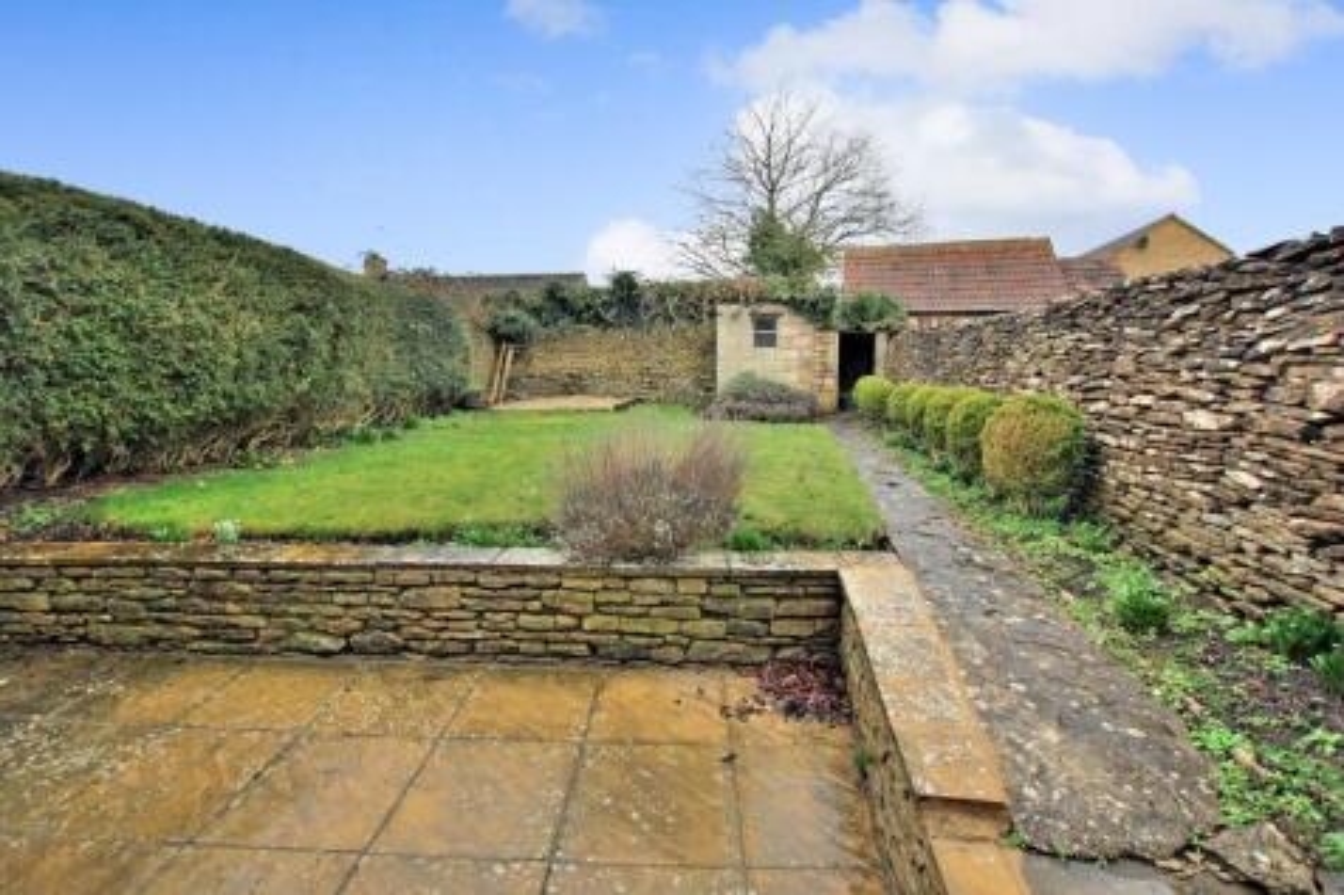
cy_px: 448
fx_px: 560
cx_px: 672
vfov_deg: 77.3
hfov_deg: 100.4
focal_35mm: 15
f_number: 4.5
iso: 200
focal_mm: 10
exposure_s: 1/80
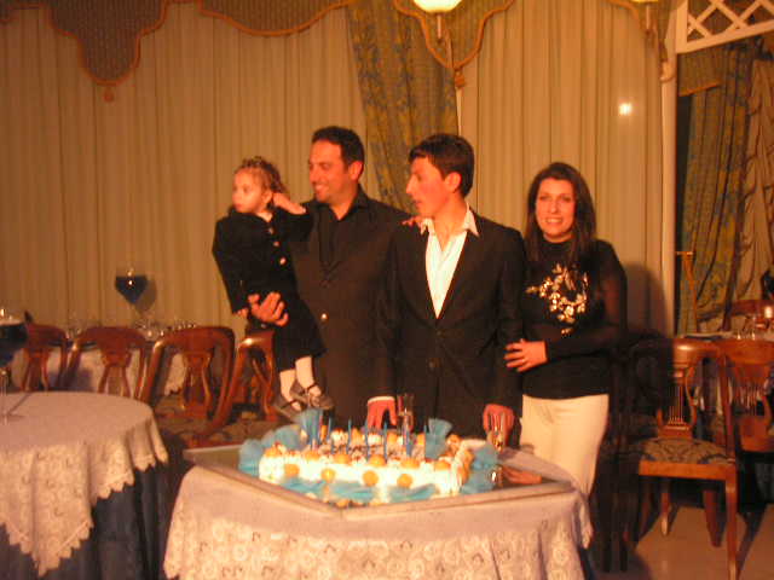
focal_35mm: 48
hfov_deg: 39.7
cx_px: 387
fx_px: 1073
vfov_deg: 30.3
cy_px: 290
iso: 160
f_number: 3.2
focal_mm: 8.1
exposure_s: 1/50
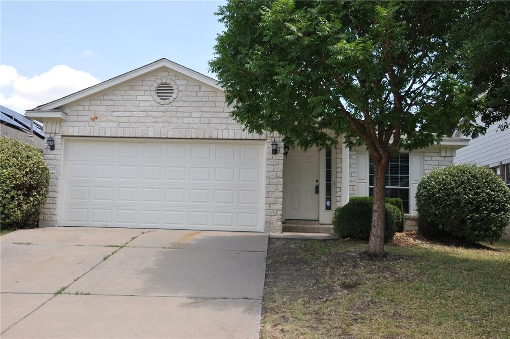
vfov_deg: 36.8
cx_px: 255
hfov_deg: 53.2
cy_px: 170
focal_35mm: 36
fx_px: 509
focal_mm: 24
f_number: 9
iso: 200
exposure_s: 1/200
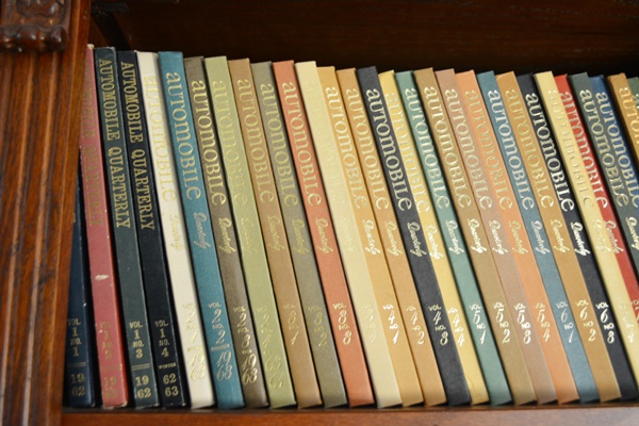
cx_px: 320
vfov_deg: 36.9
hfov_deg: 53.1
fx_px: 639
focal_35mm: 36
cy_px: 213
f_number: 4
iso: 800
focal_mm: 24
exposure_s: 1/50
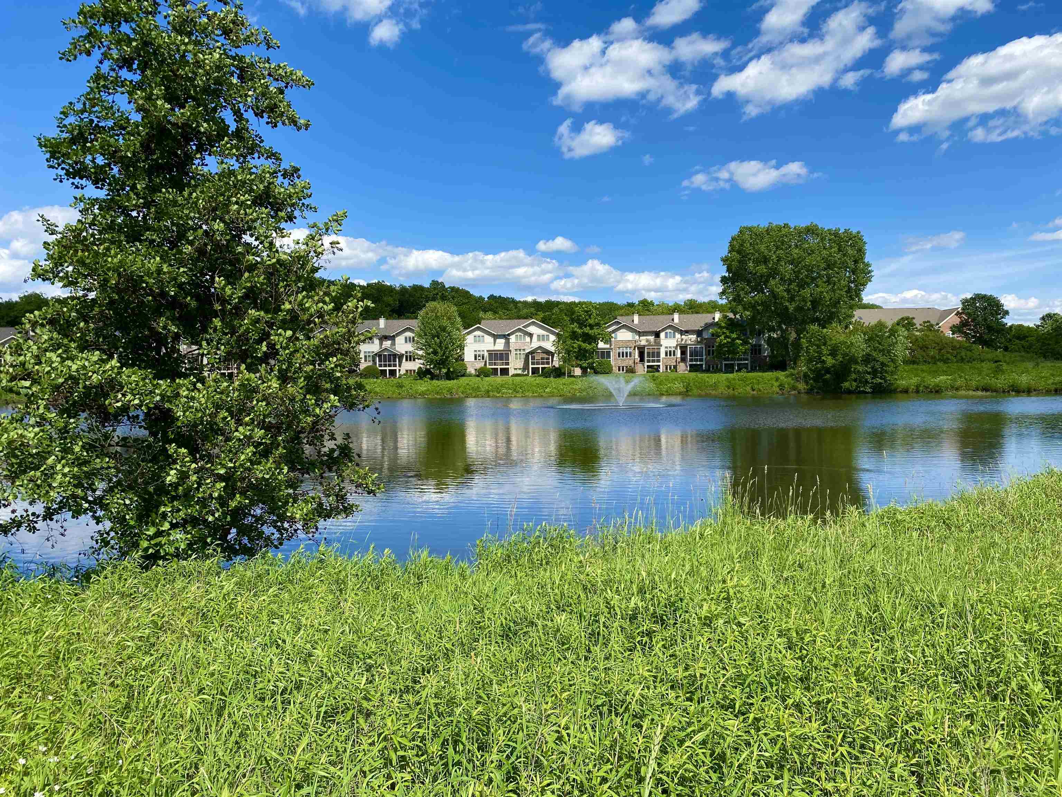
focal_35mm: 26
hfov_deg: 67.3
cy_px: 398
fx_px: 798
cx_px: 531
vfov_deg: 53.1
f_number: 1.8
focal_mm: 4.25
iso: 32
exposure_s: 1/2688
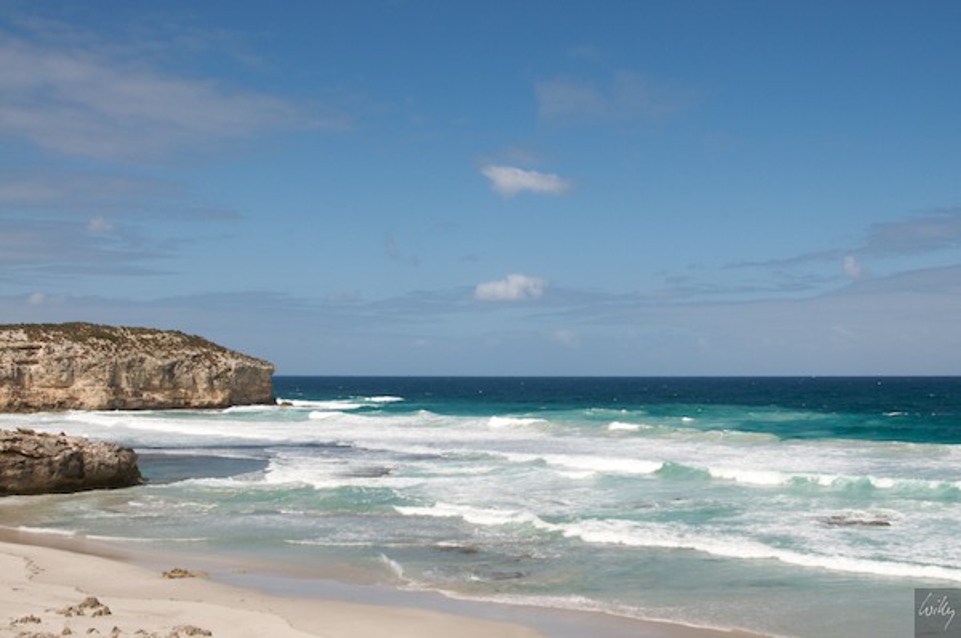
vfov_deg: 31.8
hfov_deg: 46.5
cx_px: 480
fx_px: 1119
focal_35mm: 42
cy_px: 319
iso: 320
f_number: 13
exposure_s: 1/640
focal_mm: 28
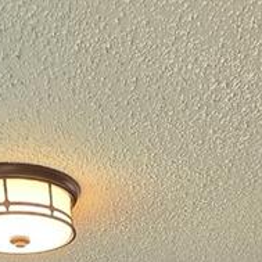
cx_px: 166
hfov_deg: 23.6
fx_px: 625
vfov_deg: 14.9
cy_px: 621
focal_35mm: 73
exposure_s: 1/120
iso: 160
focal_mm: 2.2
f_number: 2.2
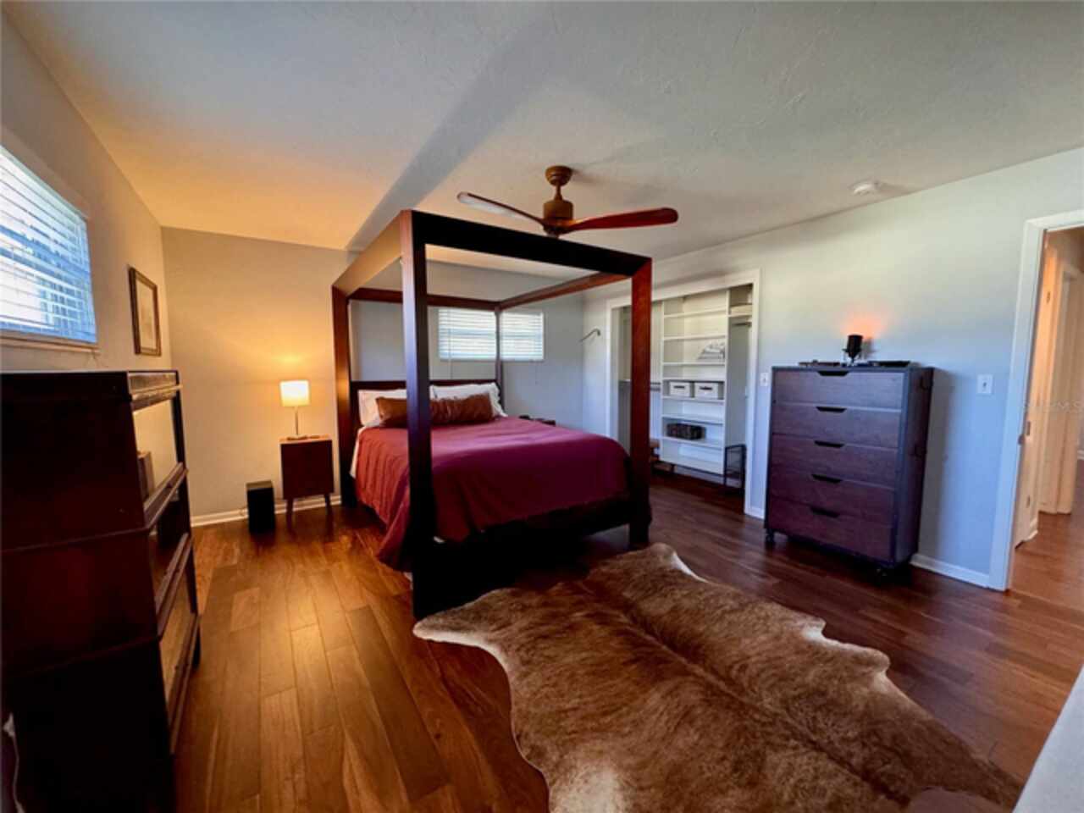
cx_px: 542
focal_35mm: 14
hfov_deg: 102.1
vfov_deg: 85.7
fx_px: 438
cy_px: 406
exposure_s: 1/60
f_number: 2.2
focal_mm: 2.22
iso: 1000
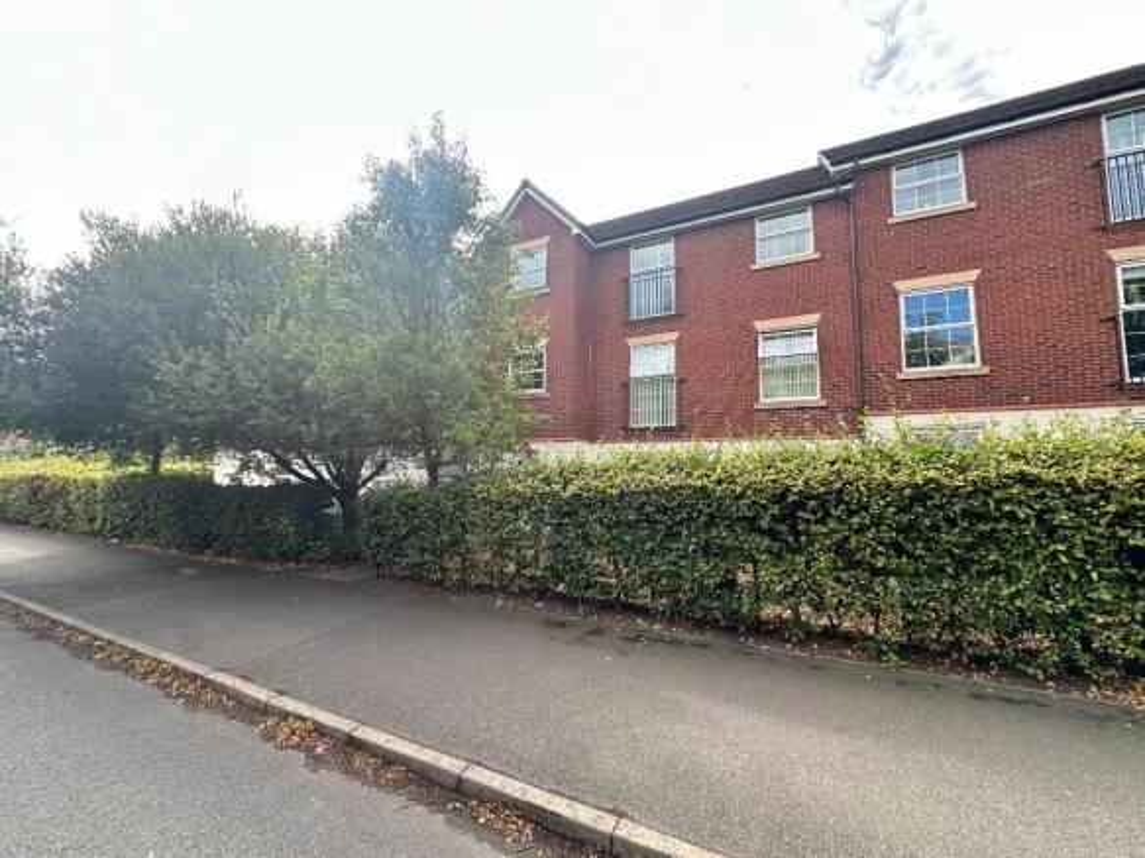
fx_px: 463
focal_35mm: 14
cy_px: 429
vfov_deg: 85.7
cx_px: 572
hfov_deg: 102.1
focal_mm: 2.22
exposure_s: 1/256
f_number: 2.2
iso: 40
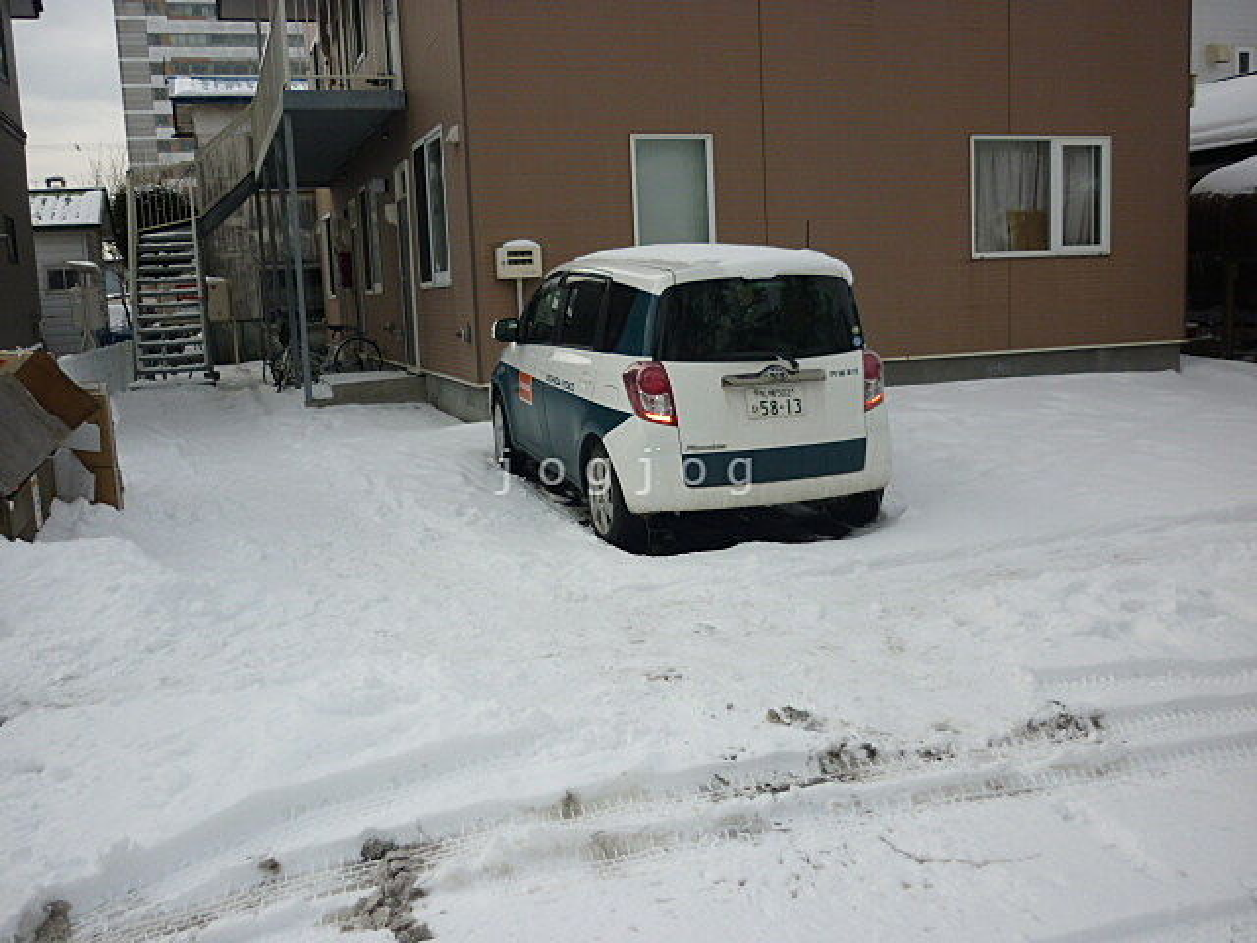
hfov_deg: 55.4
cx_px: 628
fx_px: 1198
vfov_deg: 42.9
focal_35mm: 33
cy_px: 472
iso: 100
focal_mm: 5.5
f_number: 8
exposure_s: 1/250
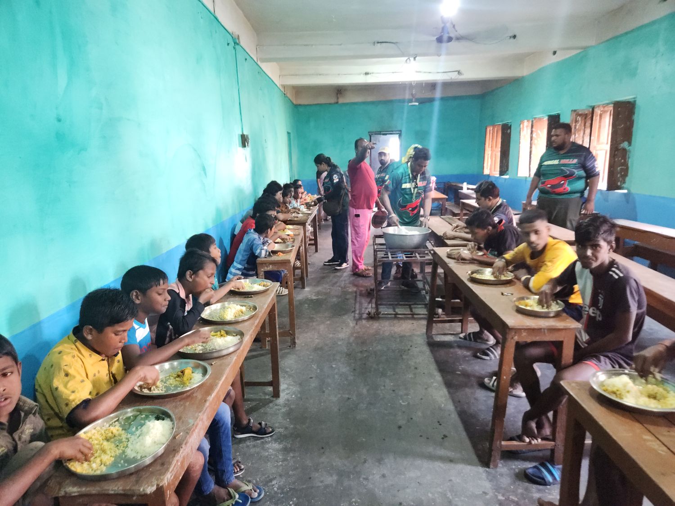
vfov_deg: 58.9
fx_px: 448
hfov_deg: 73.9
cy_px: 253
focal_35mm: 23
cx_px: 338
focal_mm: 5.4
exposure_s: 1/25
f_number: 1.8
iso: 640
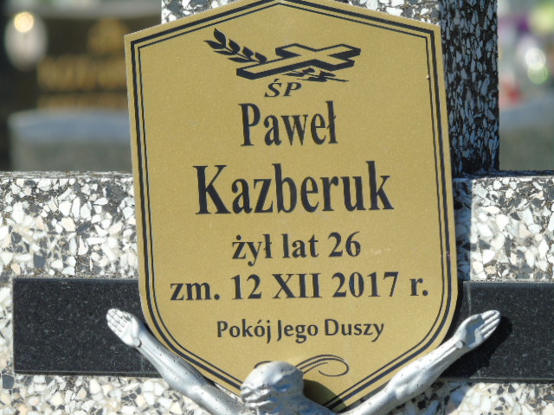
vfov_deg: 3.6
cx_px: 277
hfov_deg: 4.8
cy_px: 208
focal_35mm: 417
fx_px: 6674
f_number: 5.3
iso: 80
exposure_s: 1/250
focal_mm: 74
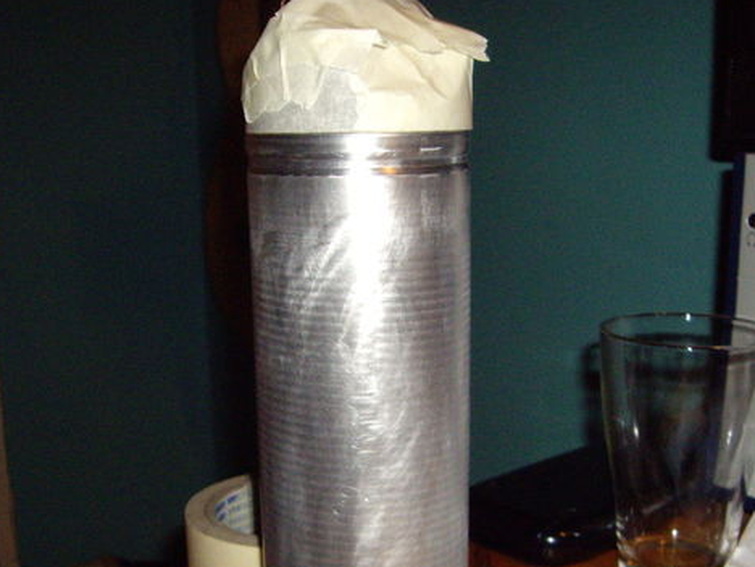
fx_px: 1134
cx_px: 369
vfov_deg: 27.9
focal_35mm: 52
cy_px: 372
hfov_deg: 36.8
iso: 400
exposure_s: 1/40
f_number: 2.7
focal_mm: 6.2
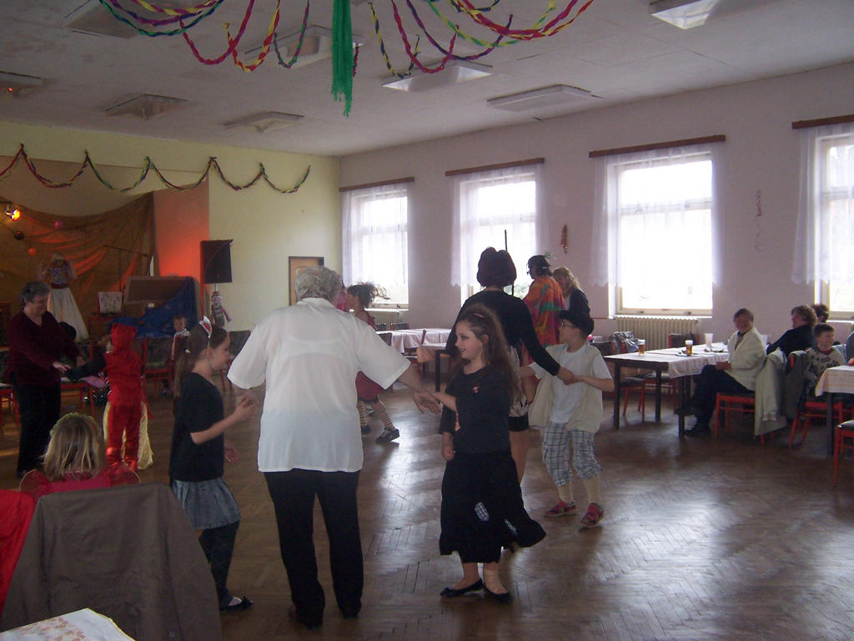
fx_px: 814
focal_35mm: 33
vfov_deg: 42.9
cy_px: 320
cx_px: 427
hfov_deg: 55.4
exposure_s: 1/60
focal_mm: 5.5
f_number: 2.8
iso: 140
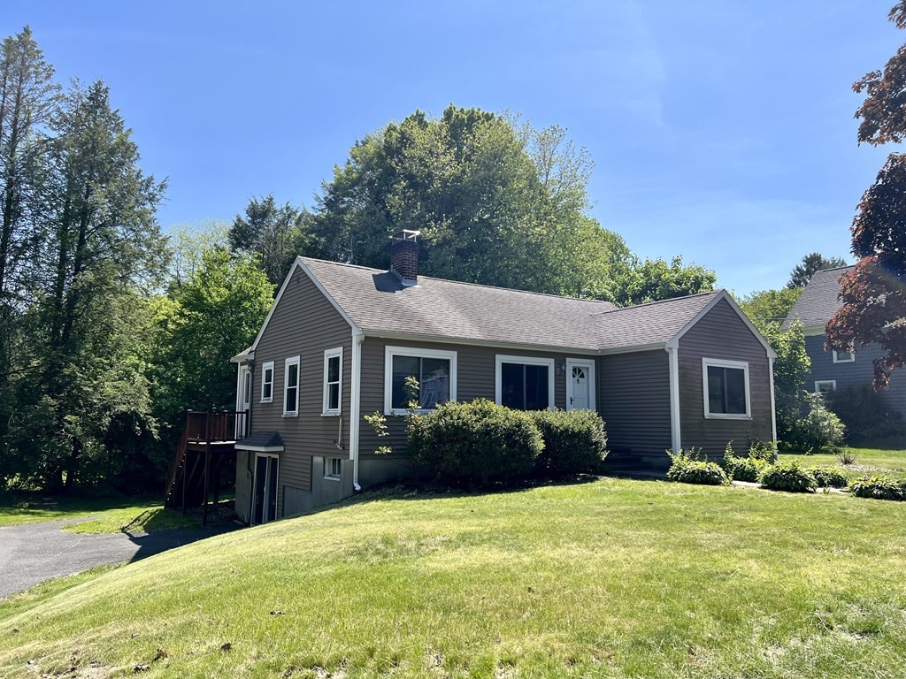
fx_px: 680
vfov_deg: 53.1
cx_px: 453
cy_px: 340
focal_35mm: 26
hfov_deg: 67.3
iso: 50
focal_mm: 5.7
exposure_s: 1/3704
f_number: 1.5
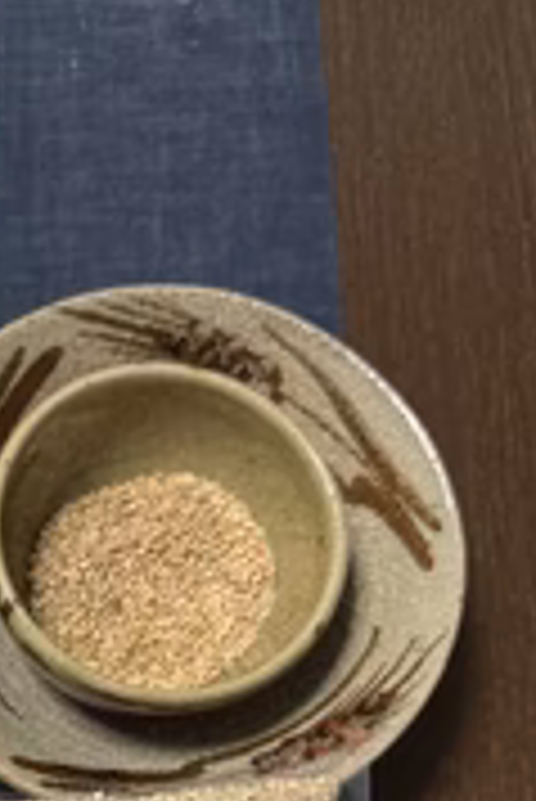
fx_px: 1248
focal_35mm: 56
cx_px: -77
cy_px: 828
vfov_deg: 32.3
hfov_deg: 22.6
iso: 200
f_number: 1.78
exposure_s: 1/60
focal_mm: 6.76
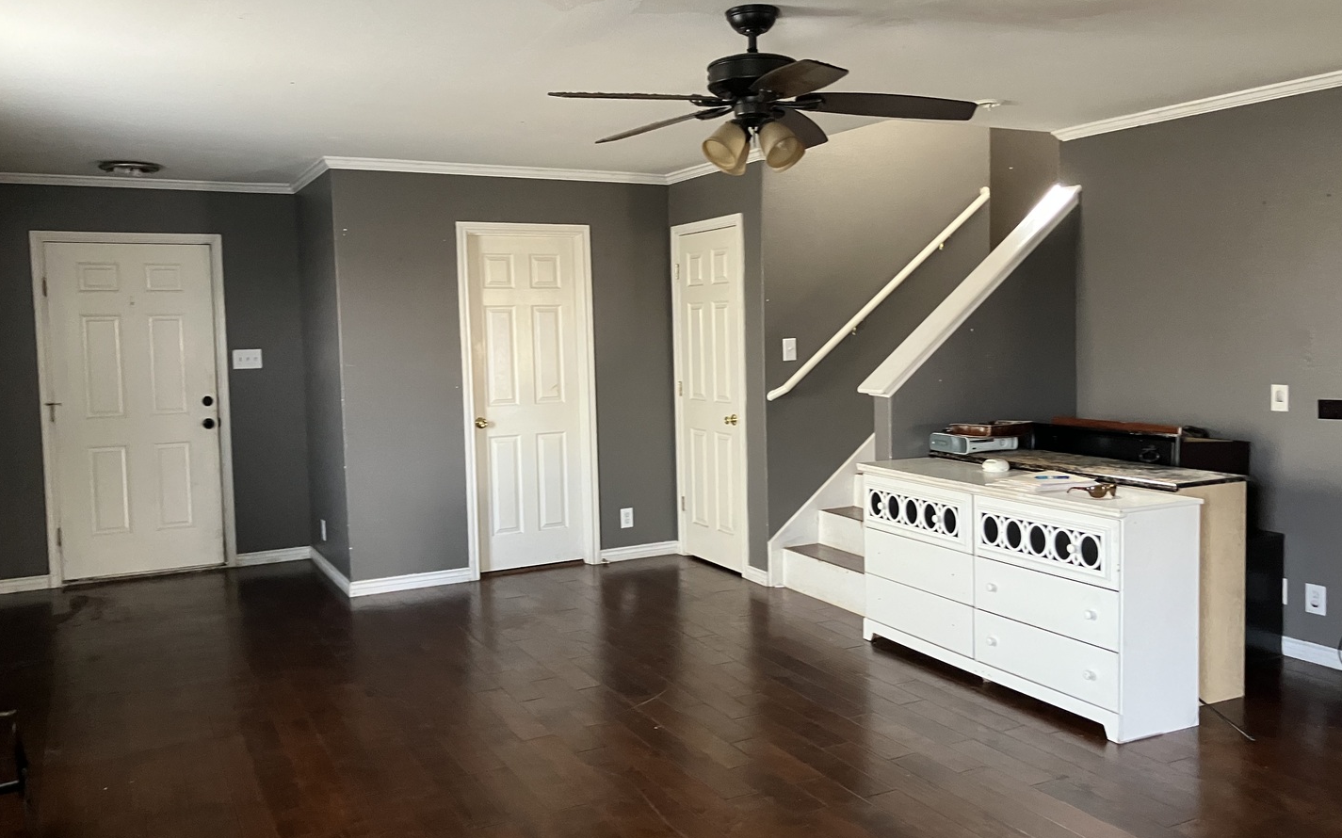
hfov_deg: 62.9
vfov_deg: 41.8
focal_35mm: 30
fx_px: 1097
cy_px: 410
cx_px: 667
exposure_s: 1/60
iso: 320
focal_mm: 3.99
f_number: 1.8
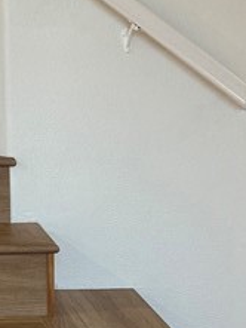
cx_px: -191
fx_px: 1051
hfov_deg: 12.3
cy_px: -105
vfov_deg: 16.7
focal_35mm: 111
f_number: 1.78
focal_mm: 6.86
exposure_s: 1/60
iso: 250
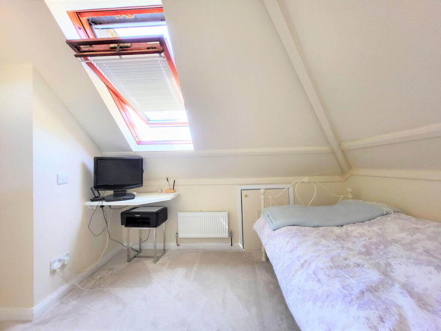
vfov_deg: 89.9
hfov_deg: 106.2
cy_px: 166
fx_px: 166
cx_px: 220
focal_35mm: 13
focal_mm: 1.74
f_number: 2.2
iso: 125
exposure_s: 1/50
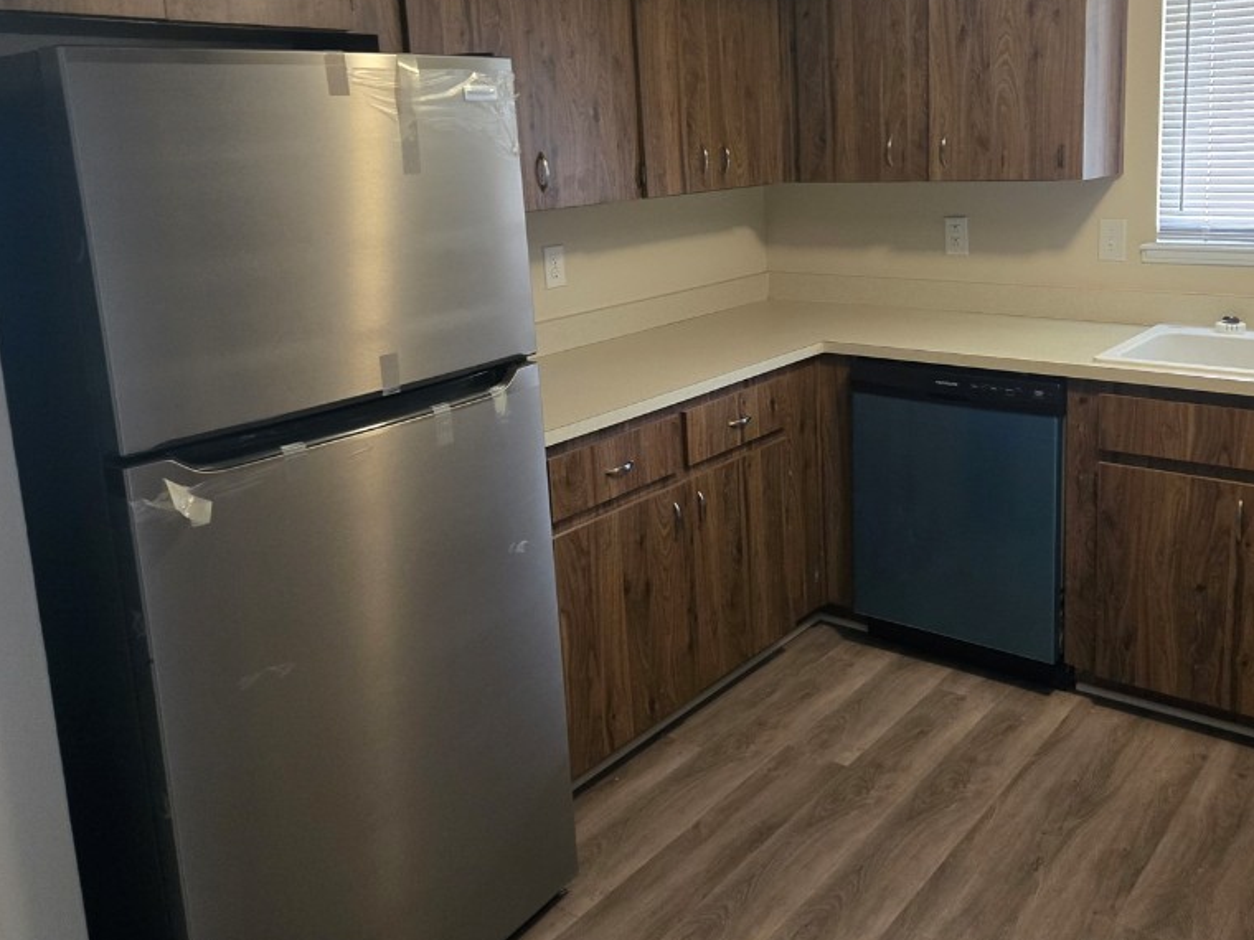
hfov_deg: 58.0
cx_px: 733
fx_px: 1123
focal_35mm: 31
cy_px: 318
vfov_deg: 44.8
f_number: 1.8
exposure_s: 1/60
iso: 640
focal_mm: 5.4
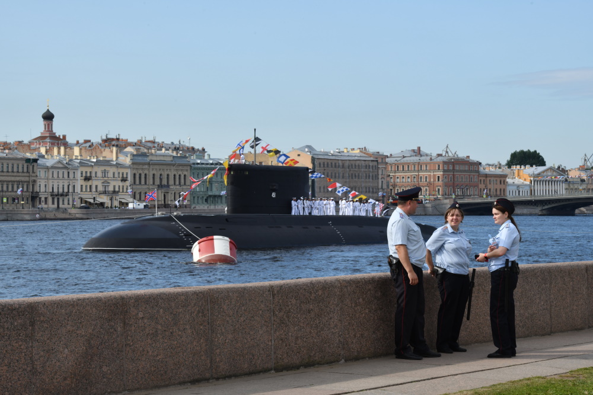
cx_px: 296
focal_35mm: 110
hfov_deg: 18.6
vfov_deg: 12.5
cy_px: 198
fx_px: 1812
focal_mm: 110
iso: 320
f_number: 14
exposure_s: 1/160
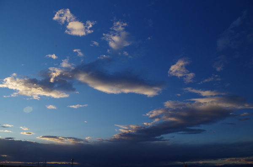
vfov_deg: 43.4
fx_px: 210
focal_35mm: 30
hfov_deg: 62.0
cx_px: 126
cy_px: 84
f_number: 11
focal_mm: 20
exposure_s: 1/50
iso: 200
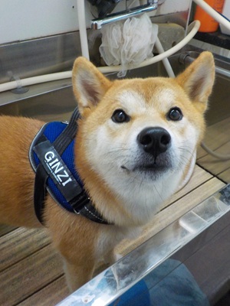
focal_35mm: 30
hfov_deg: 46.8
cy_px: 153
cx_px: 115
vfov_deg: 60.0
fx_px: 266
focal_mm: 4.1
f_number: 3.3
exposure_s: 1/30
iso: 400
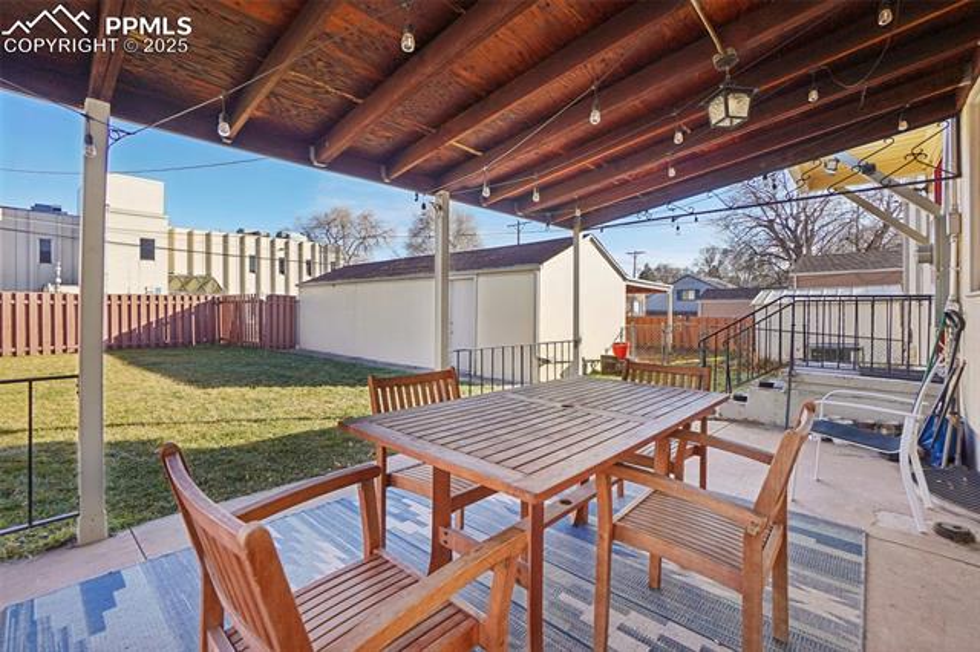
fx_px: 408
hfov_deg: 100.4
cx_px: 490
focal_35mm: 15
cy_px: 326
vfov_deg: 77.3
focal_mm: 10
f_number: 8
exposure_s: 1/60
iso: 100
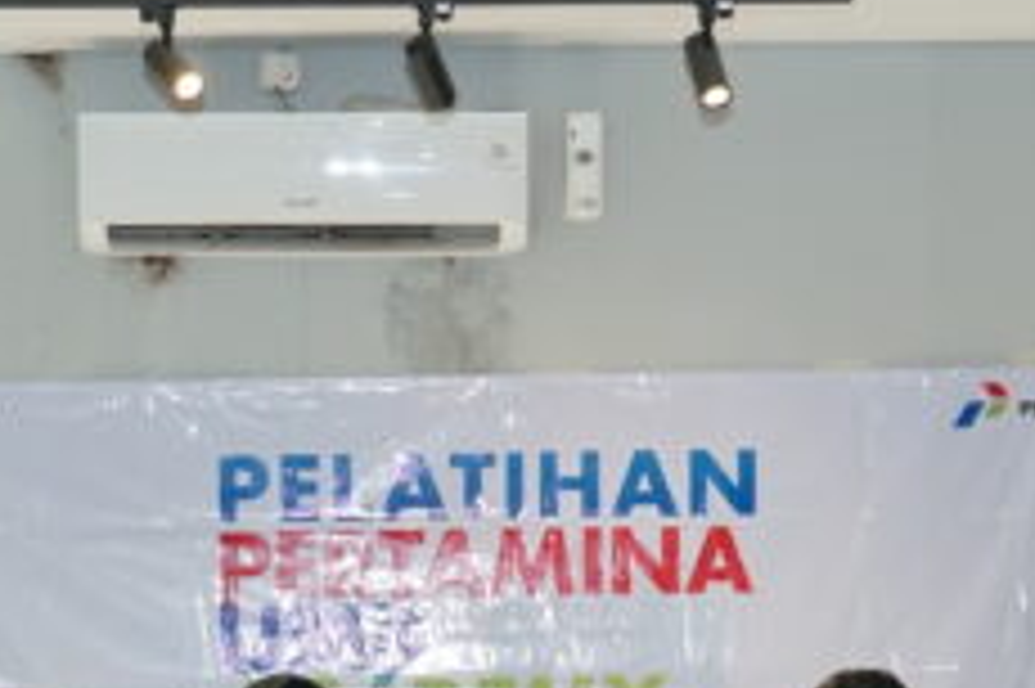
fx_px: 4028
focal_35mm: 140
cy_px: 780
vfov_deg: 9.7
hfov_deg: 14.6
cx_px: 274
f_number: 4
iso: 800
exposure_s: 1/100
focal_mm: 21
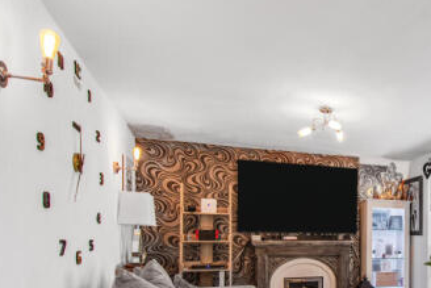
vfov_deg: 42.6
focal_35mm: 30
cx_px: 380
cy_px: 207
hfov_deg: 54.6
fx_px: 359
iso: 400
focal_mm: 10
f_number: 8
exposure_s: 1/6
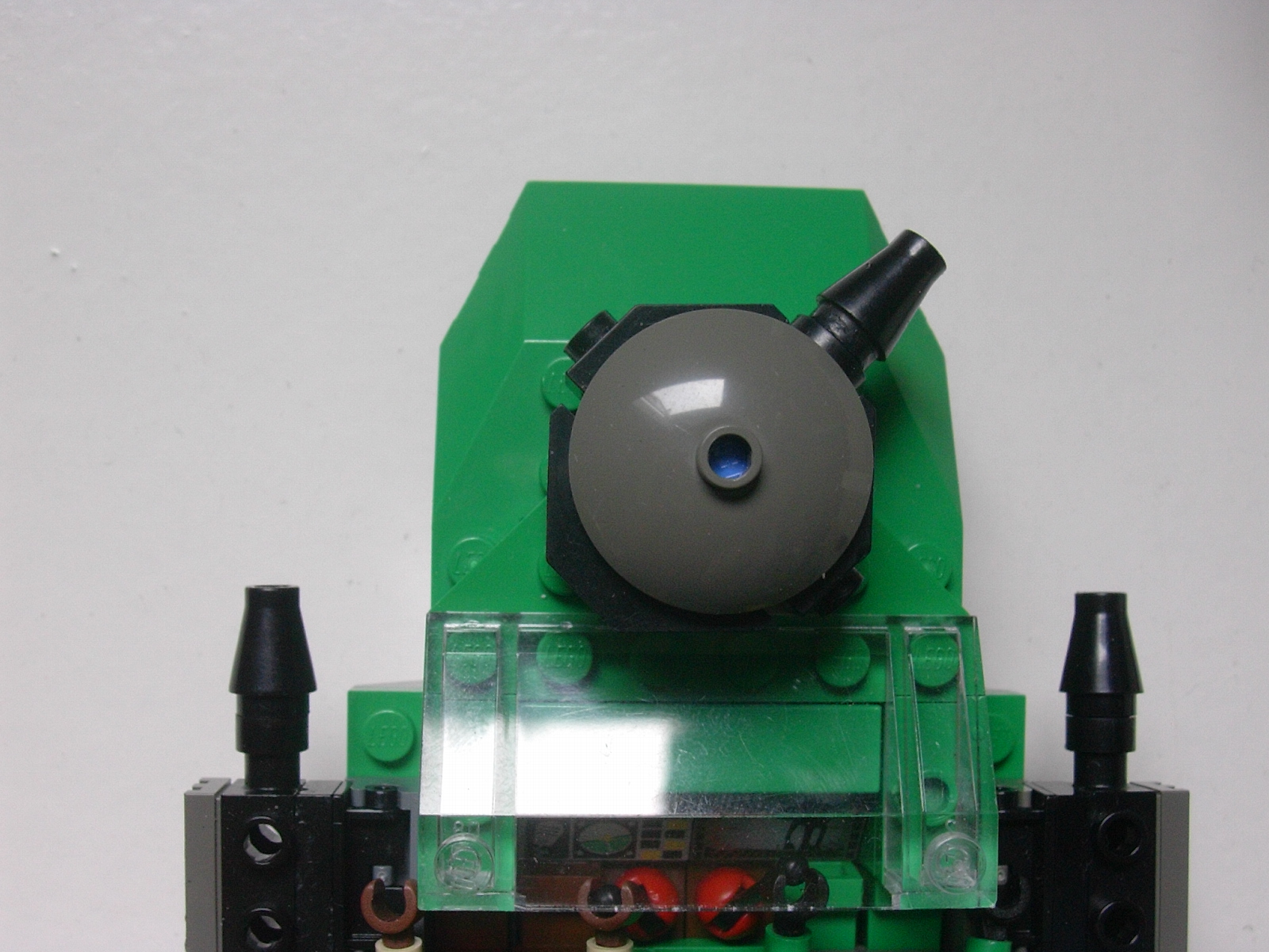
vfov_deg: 32.2
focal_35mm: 45
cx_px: 634
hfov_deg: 42.1
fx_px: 1650
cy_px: 476
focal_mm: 6.7
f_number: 2.9
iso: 70
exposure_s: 1/132
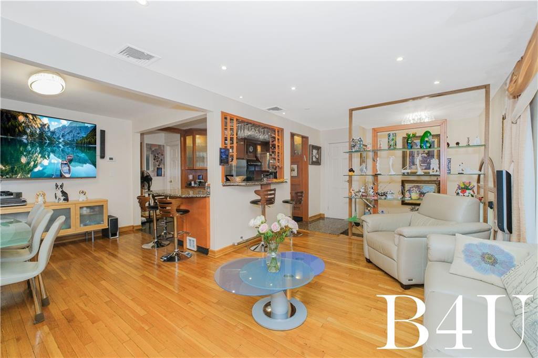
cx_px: 269
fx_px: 224
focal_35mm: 15
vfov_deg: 77.3
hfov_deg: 100.4
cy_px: 179
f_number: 8
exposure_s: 1/60
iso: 800
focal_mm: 10
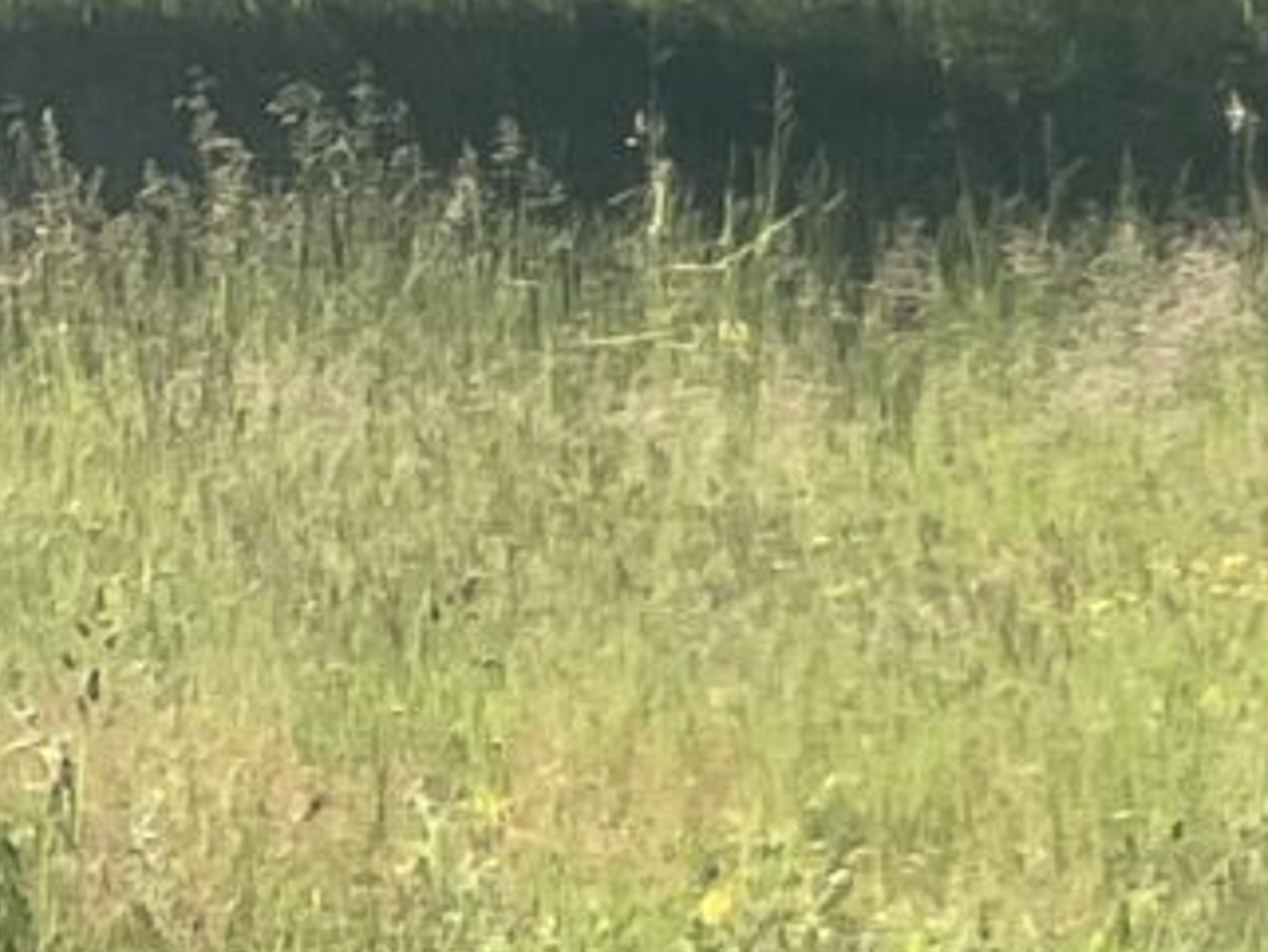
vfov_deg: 6.6
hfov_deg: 7.0
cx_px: 4906
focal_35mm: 223
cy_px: 916
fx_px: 8172
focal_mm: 3.99
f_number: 1.8
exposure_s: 1/1012
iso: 32
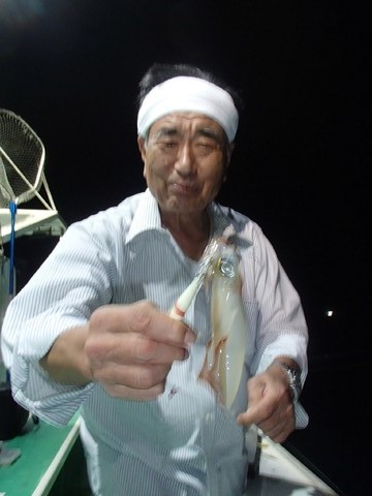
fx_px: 401
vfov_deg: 63.4
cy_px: 248
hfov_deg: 49.7
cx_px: 186
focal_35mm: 28
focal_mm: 5
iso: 400
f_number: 3.9
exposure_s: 1/30
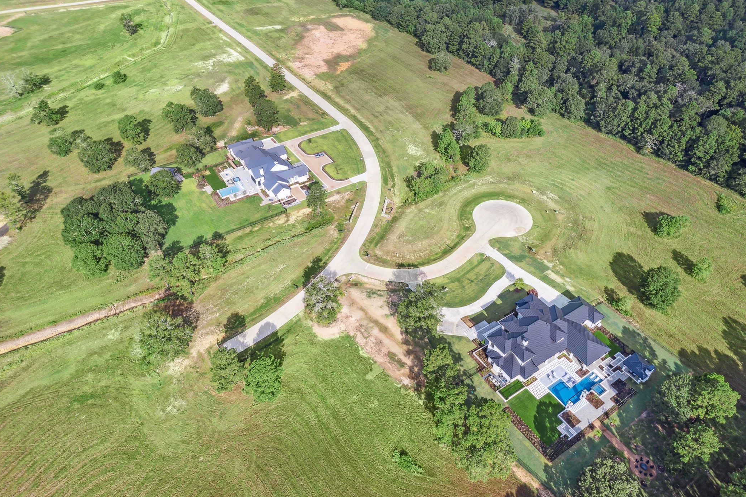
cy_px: 238
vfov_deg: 55.1
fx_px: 477
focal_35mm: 23
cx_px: 386
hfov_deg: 76.1
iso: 120
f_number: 2.8
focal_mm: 8.4
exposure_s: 1/1250
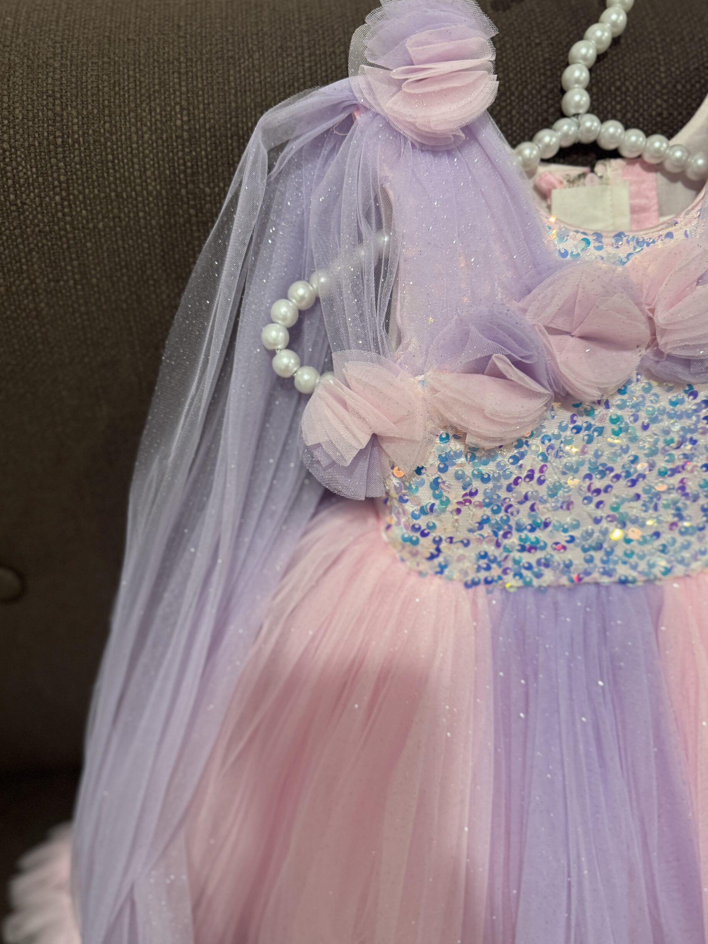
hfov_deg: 54.9
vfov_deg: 69.4
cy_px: 472
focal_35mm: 25
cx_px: 354
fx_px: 682
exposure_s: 1/60
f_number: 1.78
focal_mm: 6.76
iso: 250
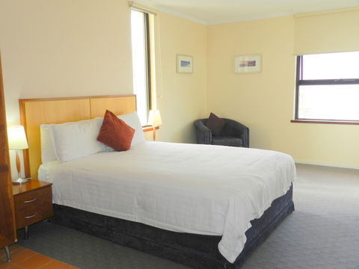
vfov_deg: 44.2
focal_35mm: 32
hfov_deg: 56.8
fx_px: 332
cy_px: 134
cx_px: 180
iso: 160
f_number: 3.7
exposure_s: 1/80
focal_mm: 5.6
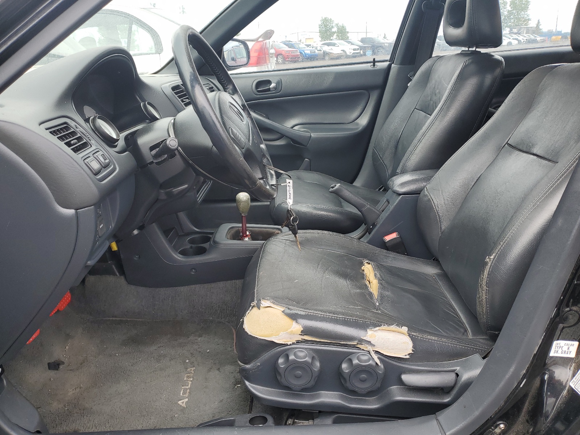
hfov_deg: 67.3
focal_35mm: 26
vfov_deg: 53.1
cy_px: 218
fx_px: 436
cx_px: 290
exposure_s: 1/323
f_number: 1.5
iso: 50
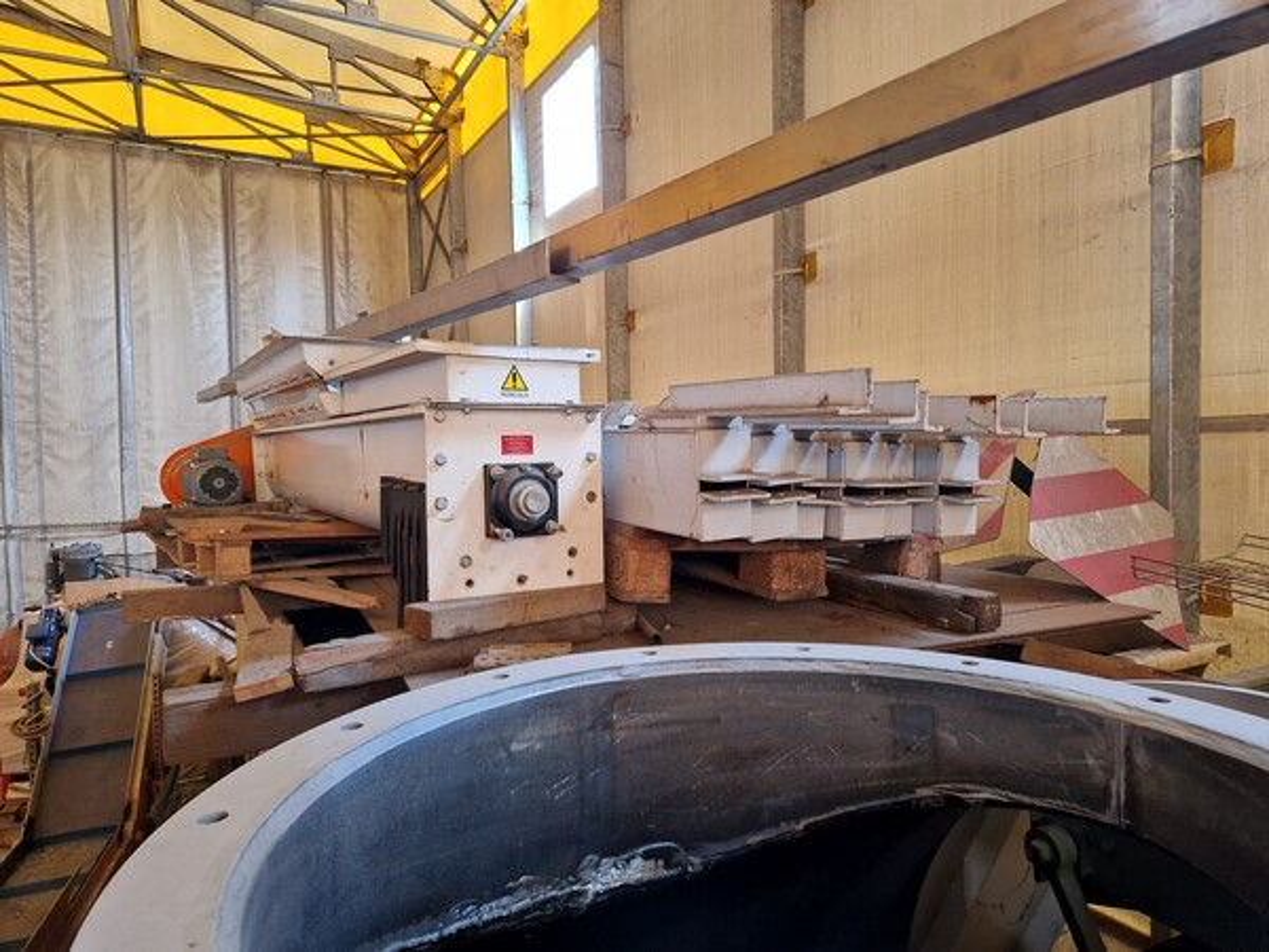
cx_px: 634
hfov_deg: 73.9
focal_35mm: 23
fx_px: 843
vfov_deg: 58.9
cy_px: 476
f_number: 1.8
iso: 250
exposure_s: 1/100
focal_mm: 5.4
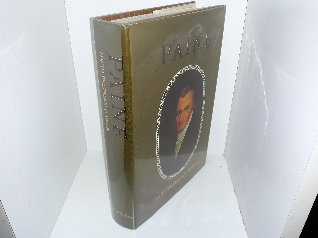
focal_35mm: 28
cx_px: 159
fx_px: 257
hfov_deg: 63.4
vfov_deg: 49.7
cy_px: 119
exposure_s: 1/120
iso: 64
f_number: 1.7
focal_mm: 3.7
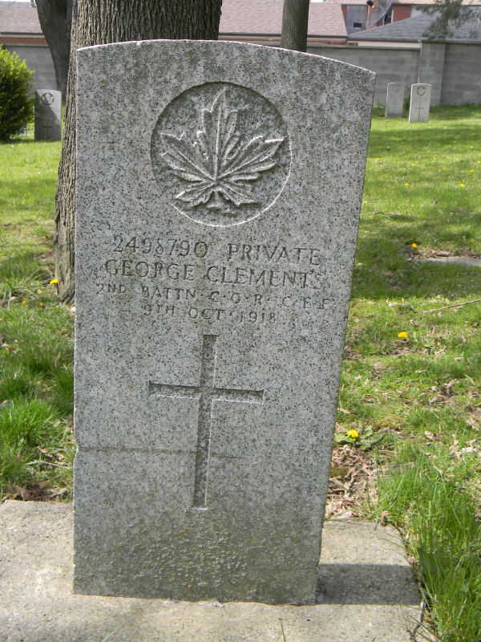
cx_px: 240
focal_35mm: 41
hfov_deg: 35.1
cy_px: 321
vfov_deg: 45.8
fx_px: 760
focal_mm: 7.3
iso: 80
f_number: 3.8
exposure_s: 1/257
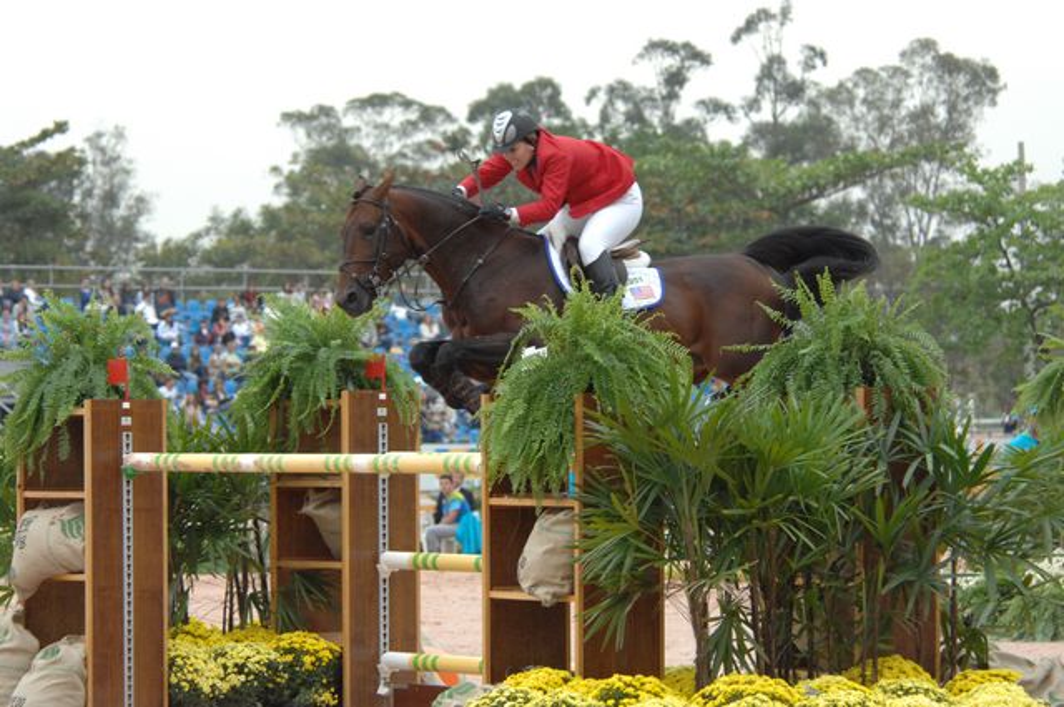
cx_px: 532
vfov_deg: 7.0
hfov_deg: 10.6
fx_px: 5756
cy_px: 354
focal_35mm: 195
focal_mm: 130
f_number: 5
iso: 640
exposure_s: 1/400
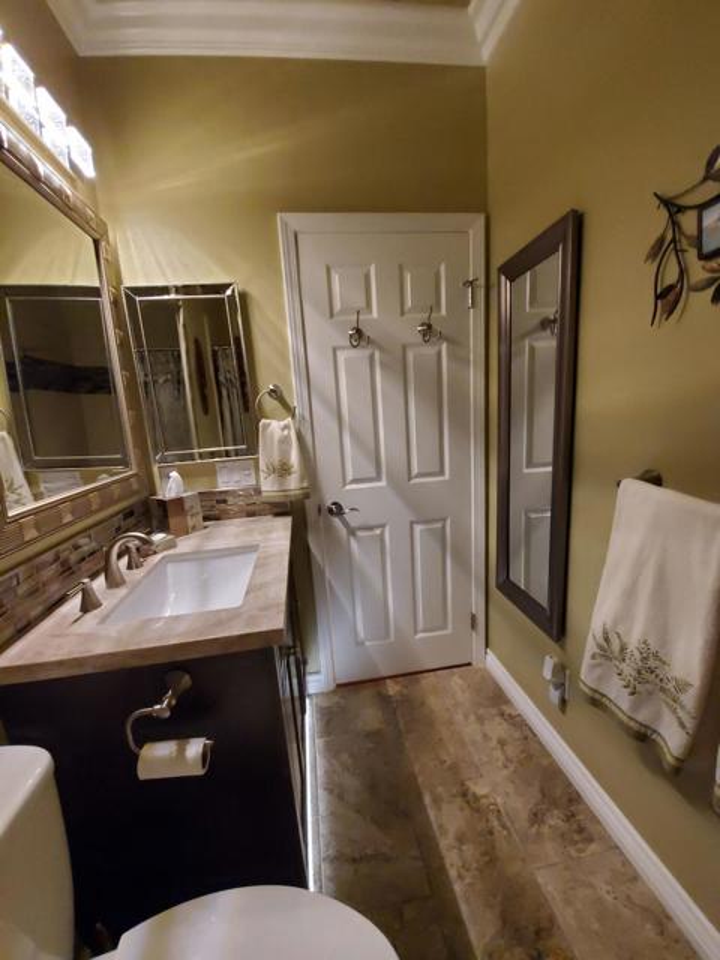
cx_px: 360
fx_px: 361
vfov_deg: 106.2
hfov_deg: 89.9
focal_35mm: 13
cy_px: 480
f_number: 2.2
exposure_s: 1/29
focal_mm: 1.8
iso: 800
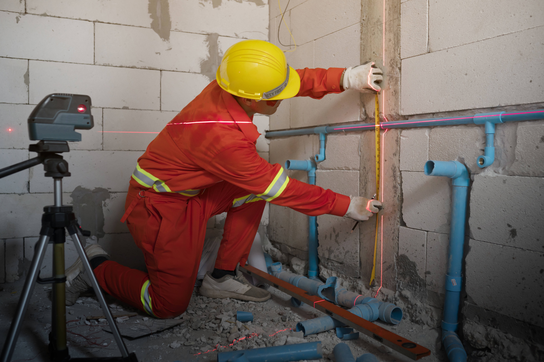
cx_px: 272
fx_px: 529
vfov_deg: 37.9
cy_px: 181
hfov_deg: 54.4
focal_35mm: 35
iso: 1000
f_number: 3.5
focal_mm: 35
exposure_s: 1/15
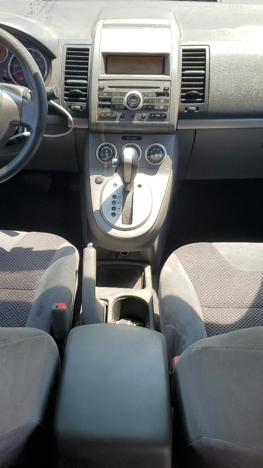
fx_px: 471
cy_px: 235
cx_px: 108
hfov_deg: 31.1
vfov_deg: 52.8
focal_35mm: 38
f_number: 1.5
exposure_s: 1/667
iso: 50
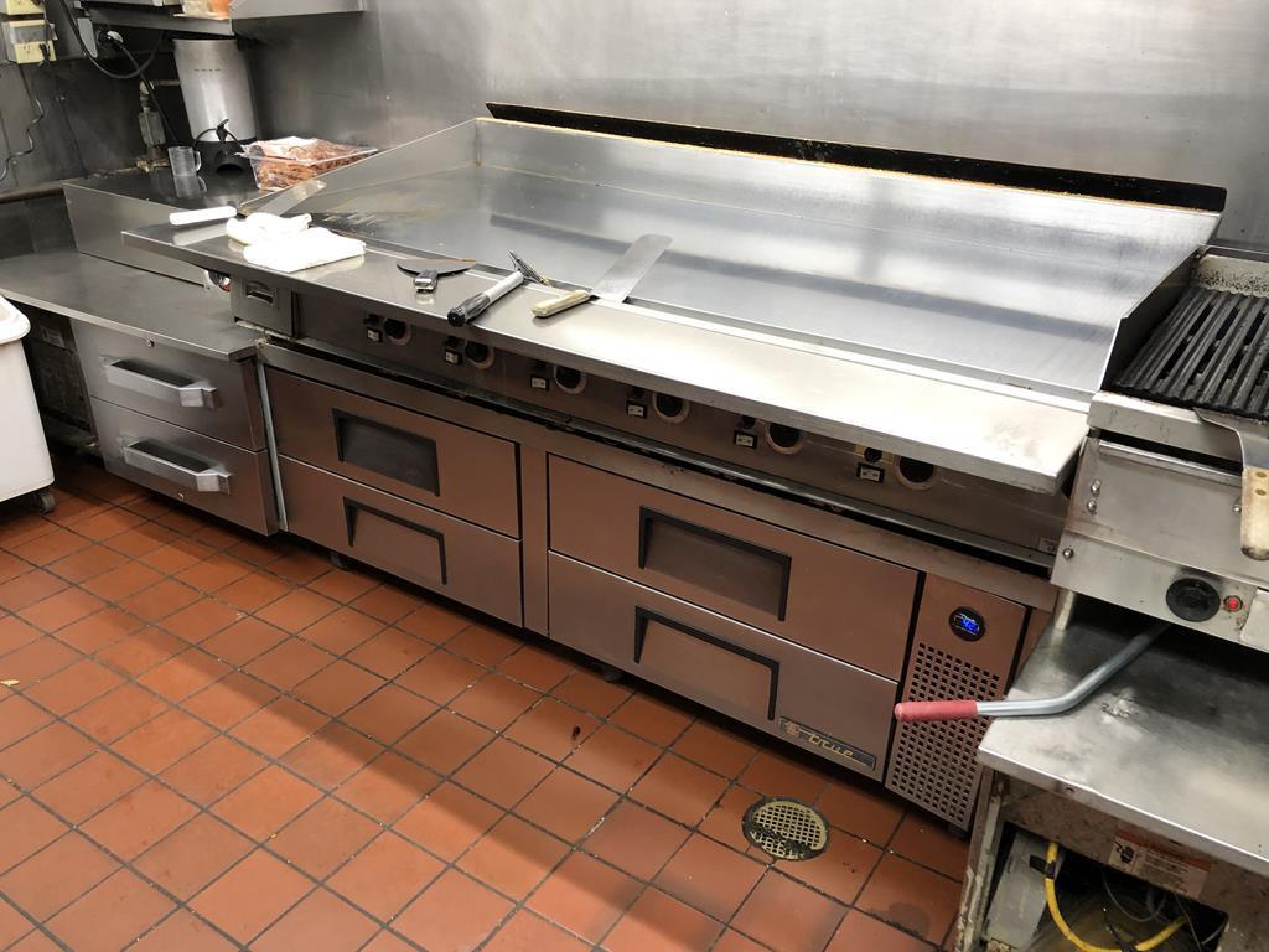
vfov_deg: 49.7
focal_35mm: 28
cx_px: 634
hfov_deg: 63.4
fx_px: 1026
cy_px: 476
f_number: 1.8
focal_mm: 4
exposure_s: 1/33
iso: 40
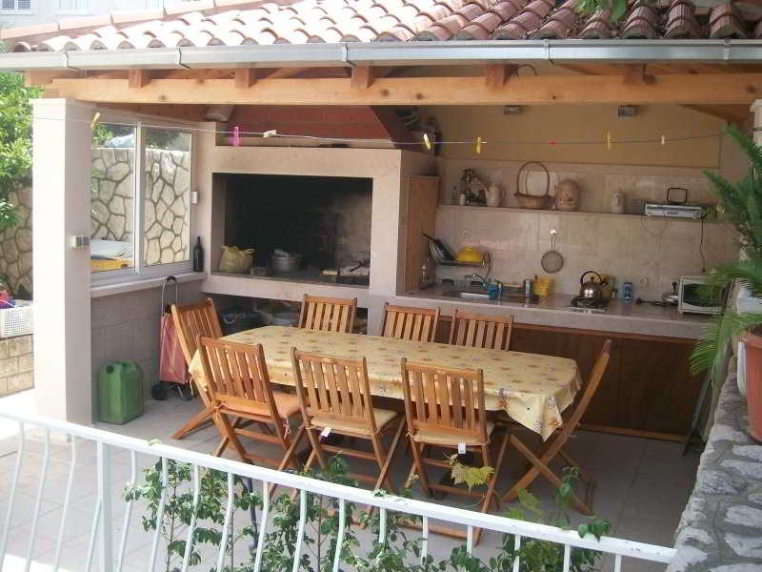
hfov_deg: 52.6
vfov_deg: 40.7
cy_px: 286
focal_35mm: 35
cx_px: 381
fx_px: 770
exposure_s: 1/359
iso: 80
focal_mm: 5.8
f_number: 2.8
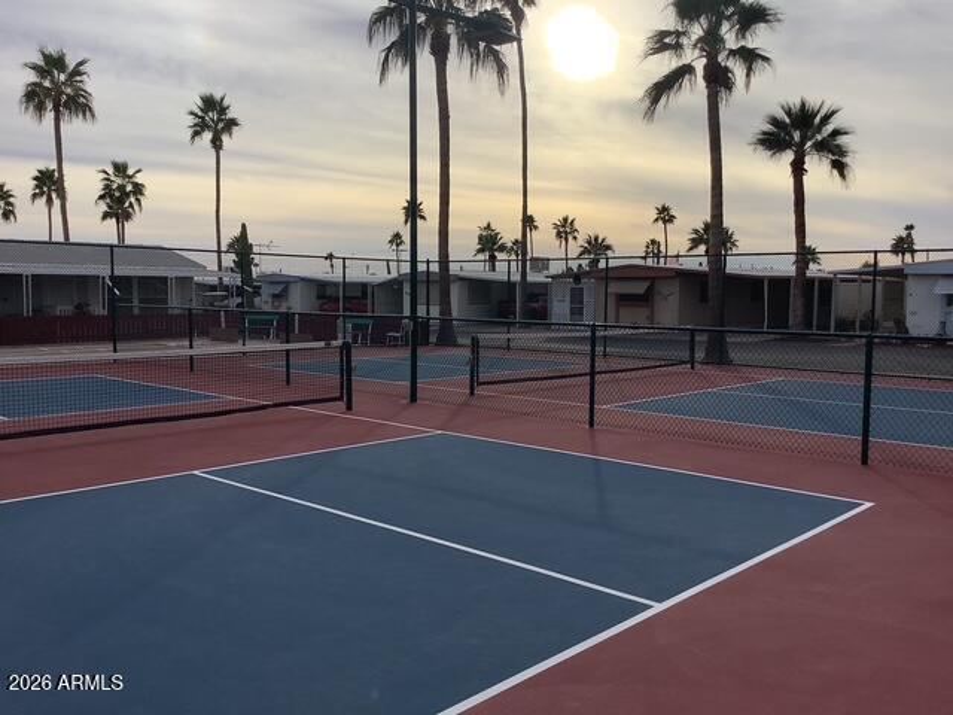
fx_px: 853
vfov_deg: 45.4
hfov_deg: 58.4
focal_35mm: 31
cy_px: 358
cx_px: 476
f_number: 2.4
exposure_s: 1/1456
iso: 25
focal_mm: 3.3
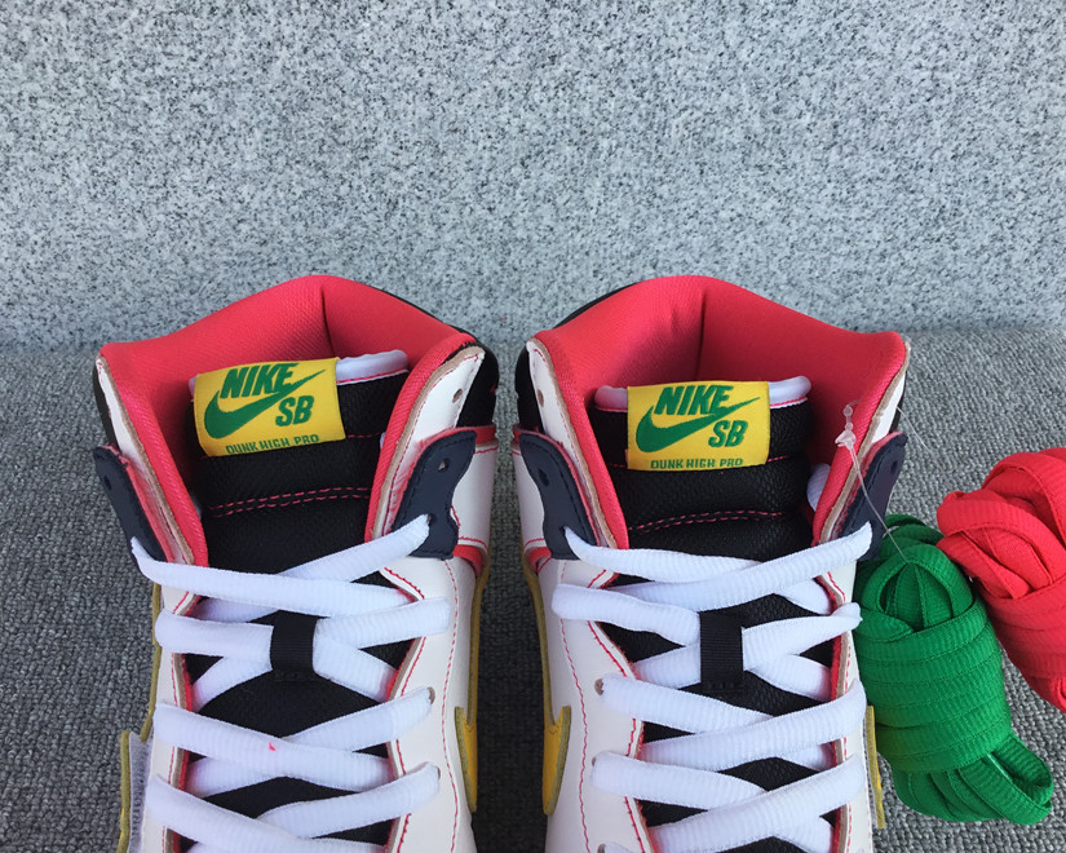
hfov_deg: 54.2
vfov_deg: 44.5
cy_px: 434
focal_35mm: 33
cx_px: 540
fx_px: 1041
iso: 25
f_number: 2.4
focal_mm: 3.3
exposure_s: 1/335
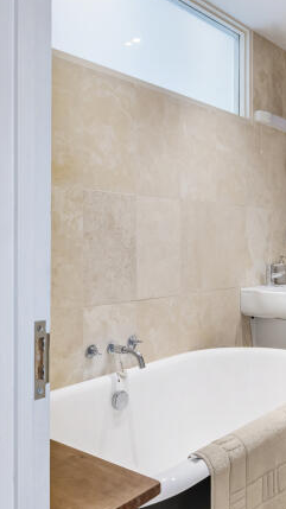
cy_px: 264
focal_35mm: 35
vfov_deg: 56.6
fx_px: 472
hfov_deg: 33.6
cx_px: 112
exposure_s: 1/5
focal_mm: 14
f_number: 9
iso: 400
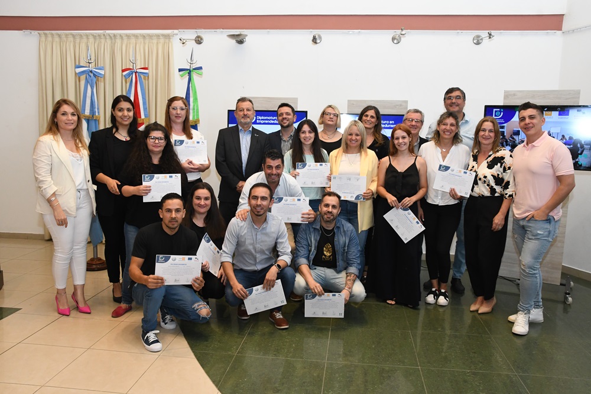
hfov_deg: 61.9
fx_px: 492
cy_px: 197
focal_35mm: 30
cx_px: 296
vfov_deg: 43.6
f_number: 8
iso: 2000
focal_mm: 20
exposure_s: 1/125
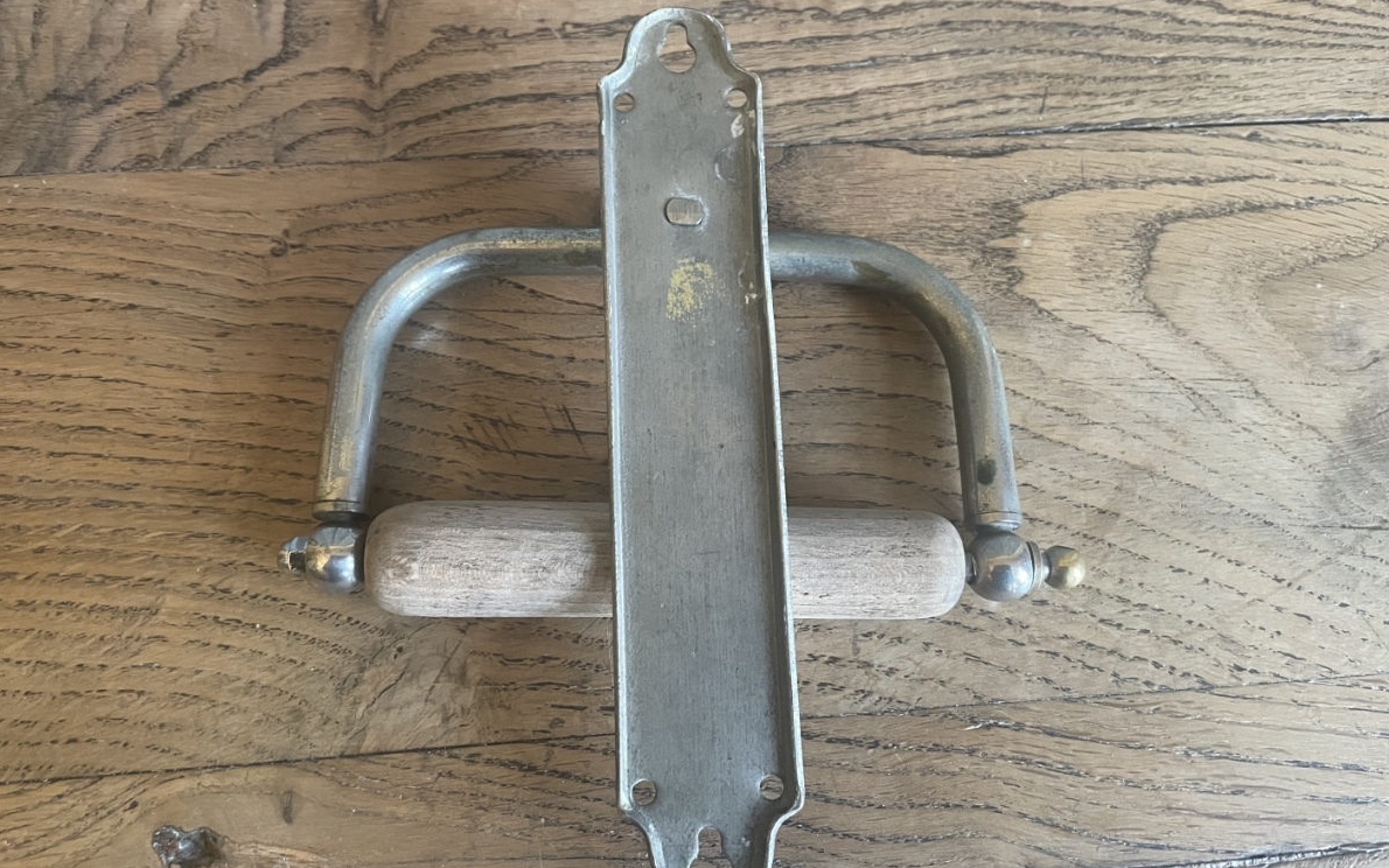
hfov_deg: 66.5
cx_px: 685
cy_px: 439
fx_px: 1060
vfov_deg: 44.5
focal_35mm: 28
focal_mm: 4.2
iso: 500
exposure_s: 1/50
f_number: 1.6
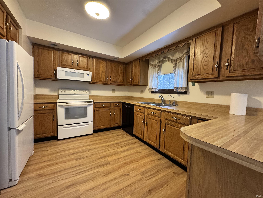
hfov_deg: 102.1
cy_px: 99
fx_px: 106
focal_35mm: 14
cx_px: 132
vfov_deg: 85.7
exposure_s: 1/60
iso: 500
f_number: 2.2
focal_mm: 2.22
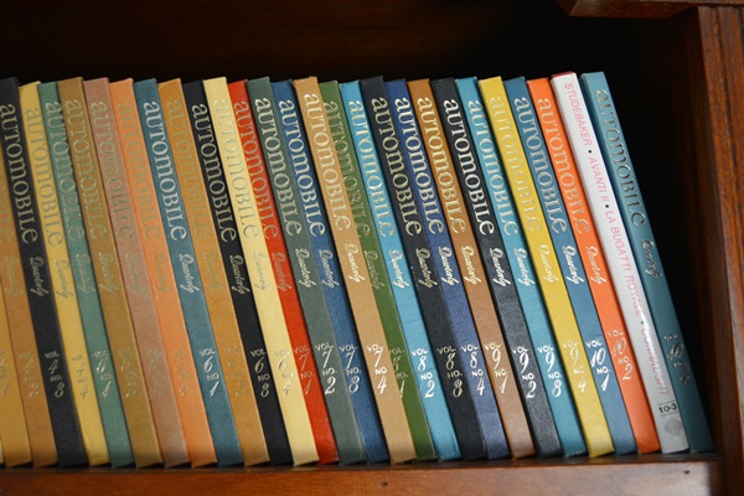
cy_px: 248
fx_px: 744
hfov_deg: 53.1
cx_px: 372
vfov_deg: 36.9
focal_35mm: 36
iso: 800
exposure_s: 1/60
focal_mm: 24
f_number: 4
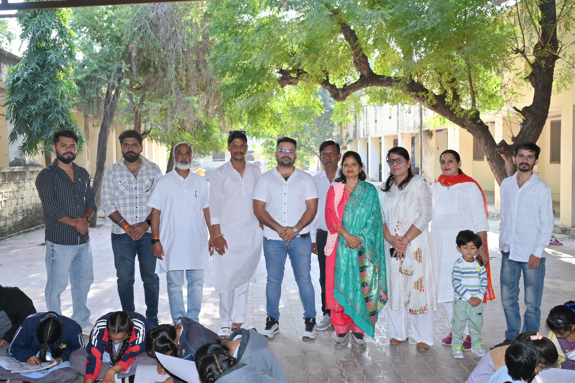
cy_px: 192
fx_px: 591
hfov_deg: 51.9
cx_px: 288
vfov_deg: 35.9
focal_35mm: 37
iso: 800
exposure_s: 1/200
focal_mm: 37
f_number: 7.1
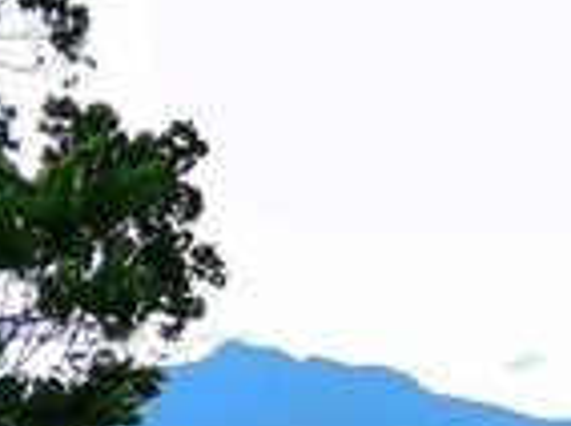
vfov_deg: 13.4
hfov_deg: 16.8
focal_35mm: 110
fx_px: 1811
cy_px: 334
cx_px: 756
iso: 50
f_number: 2.2
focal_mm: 3.81
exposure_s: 1/640
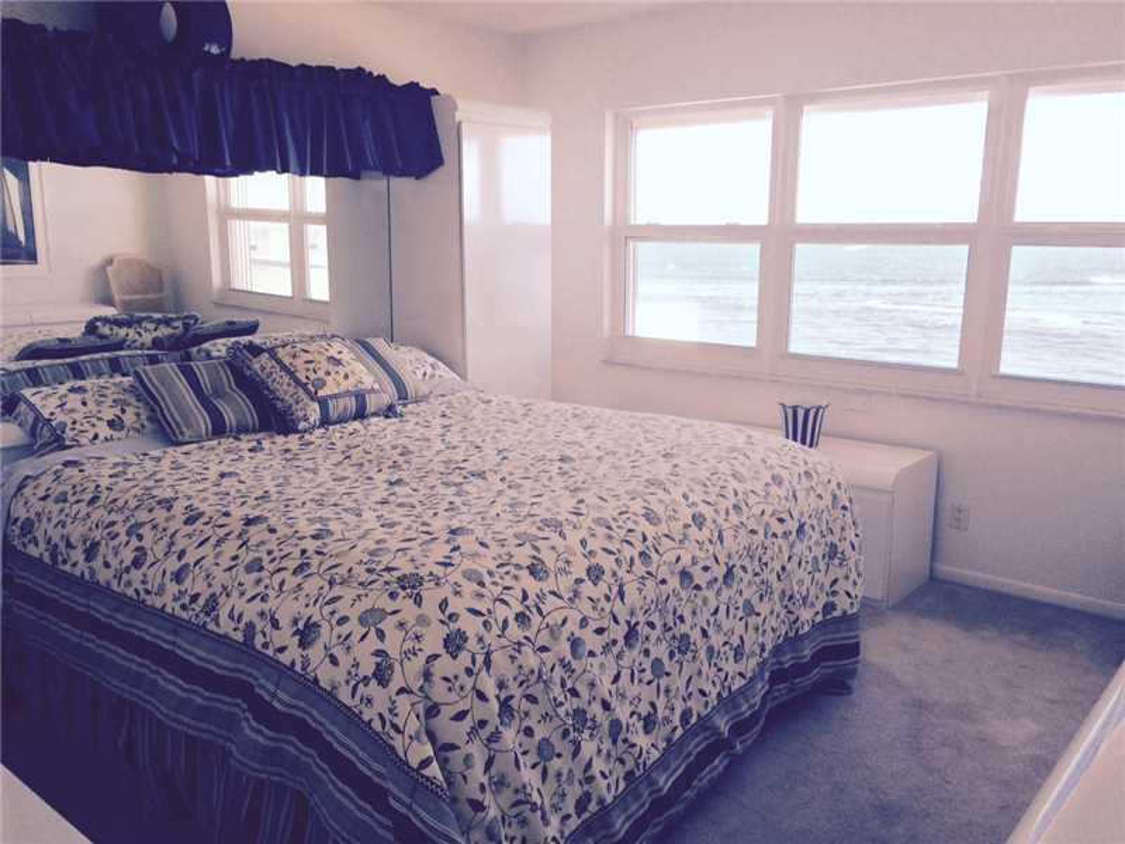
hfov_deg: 61.7
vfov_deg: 48.2
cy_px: 422
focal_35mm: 29
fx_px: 942
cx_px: 562
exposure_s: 1/120
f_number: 2.2
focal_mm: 4.15
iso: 64
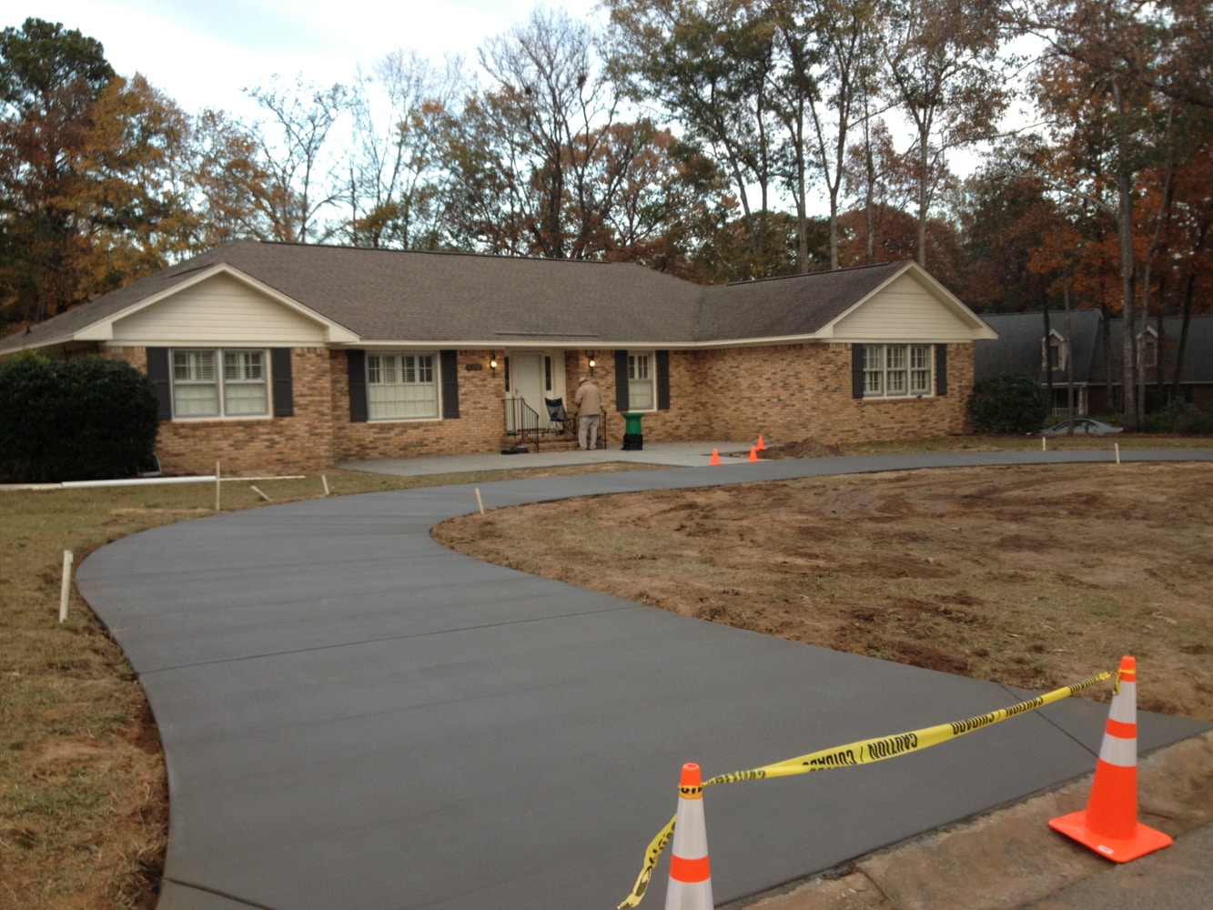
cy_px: 455
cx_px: 606
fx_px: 1227
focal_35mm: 35
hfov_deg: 52.6
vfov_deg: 40.7
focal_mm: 4.28
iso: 50
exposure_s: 1/143
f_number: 2.4
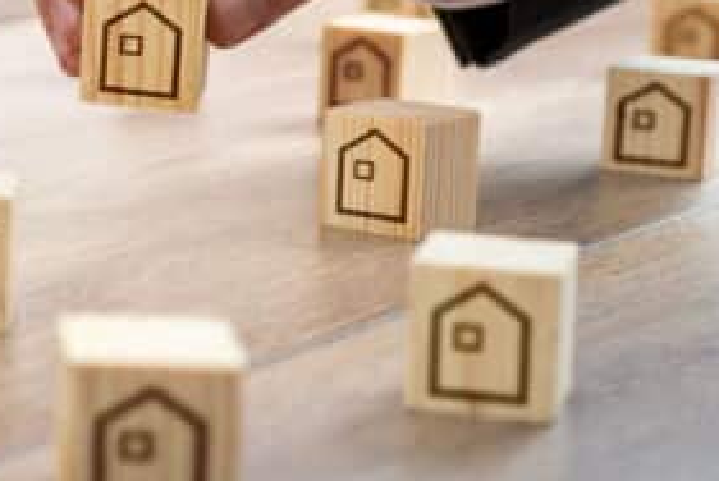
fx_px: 2899
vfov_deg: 9.5
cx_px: 128
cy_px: 159
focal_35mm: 145
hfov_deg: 14.1
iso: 100
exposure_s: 1/160
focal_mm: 85
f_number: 8
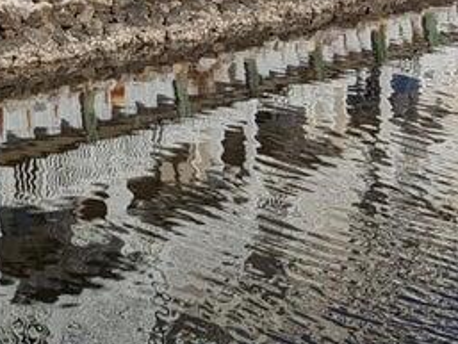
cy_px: -216
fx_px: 1681
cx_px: -39
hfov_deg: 15.1
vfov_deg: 11.1
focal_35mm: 127
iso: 47
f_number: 1.85
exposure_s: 1/3425
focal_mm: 6.81
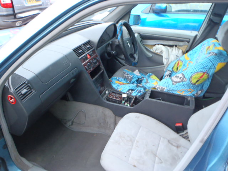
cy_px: 86
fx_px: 184
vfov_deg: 49.7
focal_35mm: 28
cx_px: 114
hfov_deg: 63.4
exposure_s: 1/15
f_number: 3.5
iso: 200
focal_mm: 5
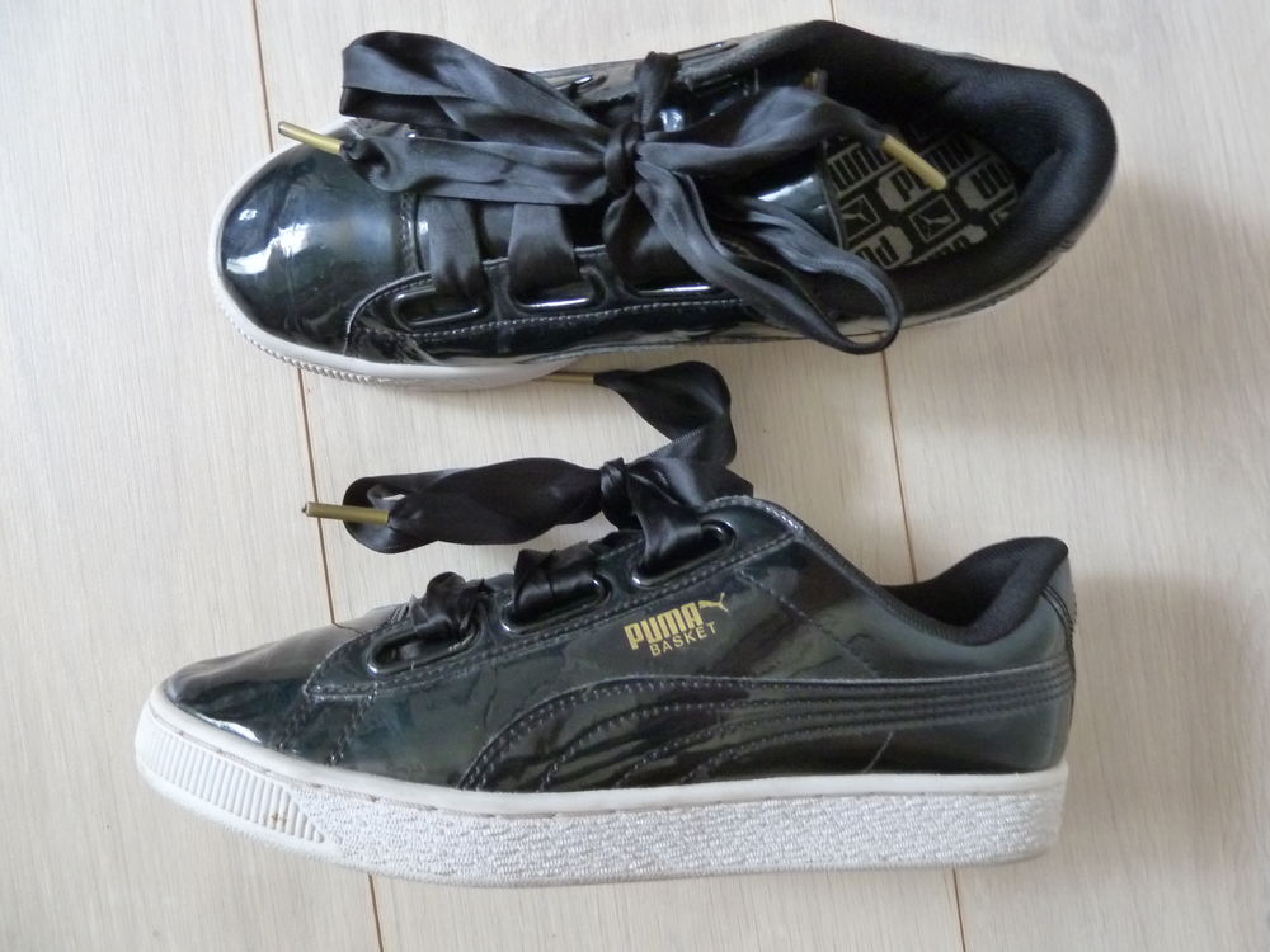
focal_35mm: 25
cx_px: 635
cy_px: 476
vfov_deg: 54.9
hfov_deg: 69.4
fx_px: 917
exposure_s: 1/15
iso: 400
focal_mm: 4.1
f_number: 3.3
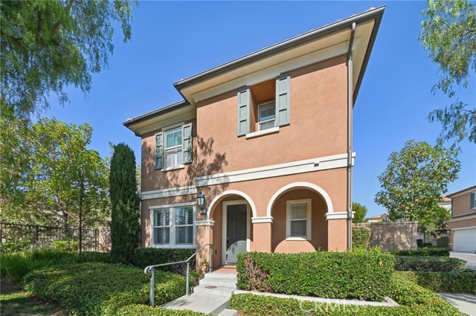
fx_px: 158
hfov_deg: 112.7
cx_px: 238
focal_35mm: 12
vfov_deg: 89.8
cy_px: 158
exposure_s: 1/50
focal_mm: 12
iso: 250
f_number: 22
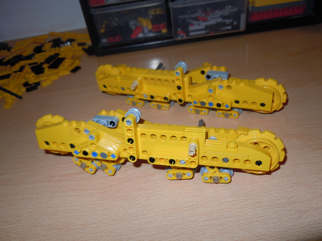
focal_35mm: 30
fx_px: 279
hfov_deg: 60.0
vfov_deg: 46.8
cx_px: 161
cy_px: 120
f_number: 3.5
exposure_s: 1/30
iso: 100
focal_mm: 5.4
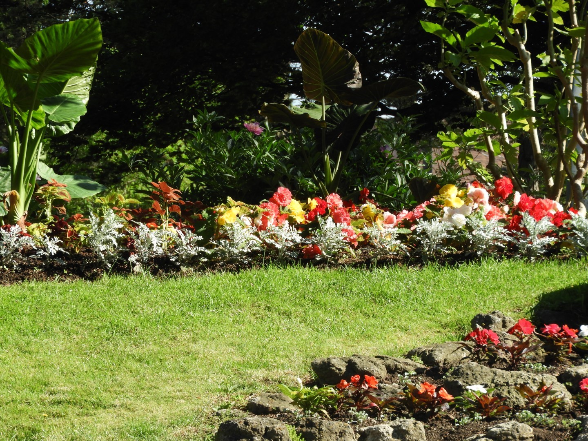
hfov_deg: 5.5
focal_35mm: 360
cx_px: 294
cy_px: 220
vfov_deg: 4.1
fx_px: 6115
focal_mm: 64.5
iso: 100
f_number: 5.6
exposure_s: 1/200
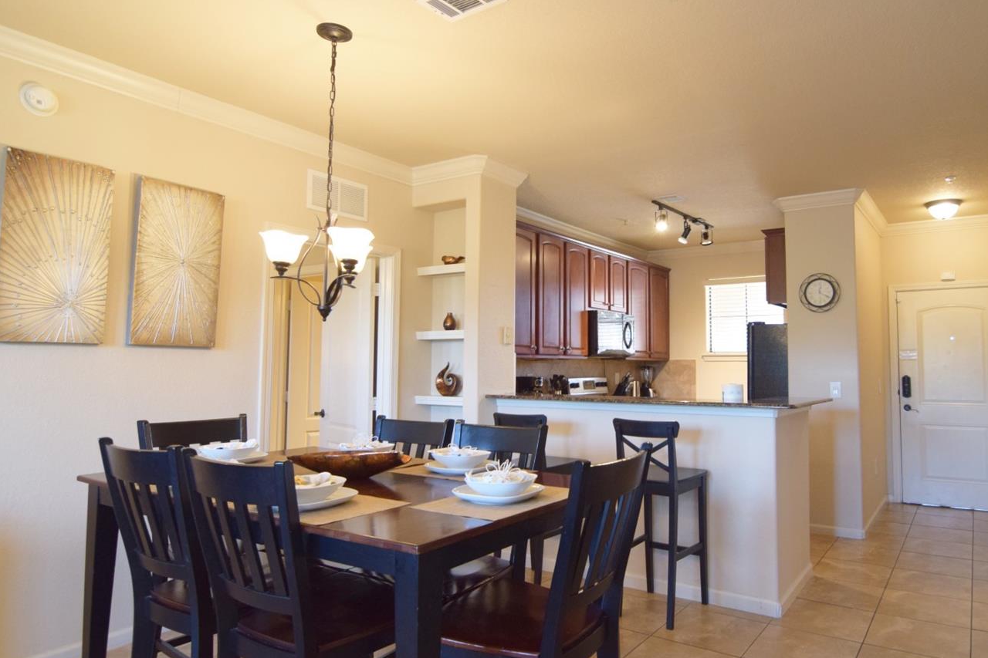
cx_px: 591
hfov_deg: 81.3
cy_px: 336
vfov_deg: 60.4
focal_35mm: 21
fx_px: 566
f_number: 3.5
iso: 800
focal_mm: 11
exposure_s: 1/60
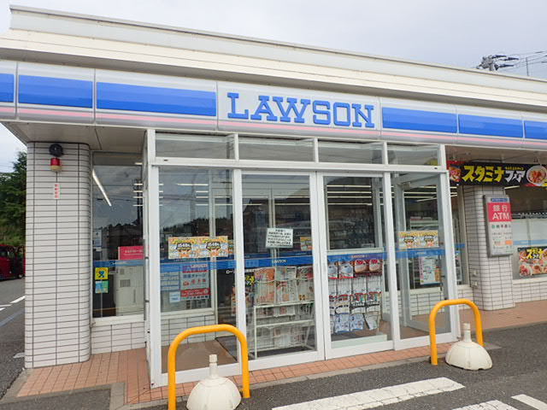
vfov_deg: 54.9
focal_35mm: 25
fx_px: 395
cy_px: 205
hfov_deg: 69.4
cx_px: 274
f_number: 8
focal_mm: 4.5
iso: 100
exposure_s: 1/160
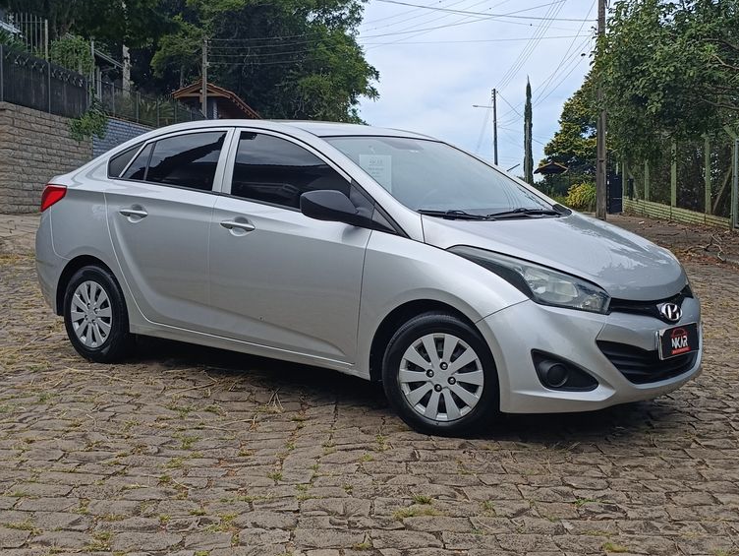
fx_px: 598
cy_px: 291
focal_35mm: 28
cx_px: 381
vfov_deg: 49.8
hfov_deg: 63.4
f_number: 1.5
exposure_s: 1/1145
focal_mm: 4.94
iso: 61
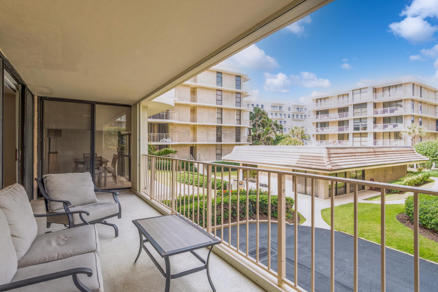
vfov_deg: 67.4
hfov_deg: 90.0
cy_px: 146
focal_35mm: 18
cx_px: 219
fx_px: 219
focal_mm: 12
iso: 200
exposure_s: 1/40
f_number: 9
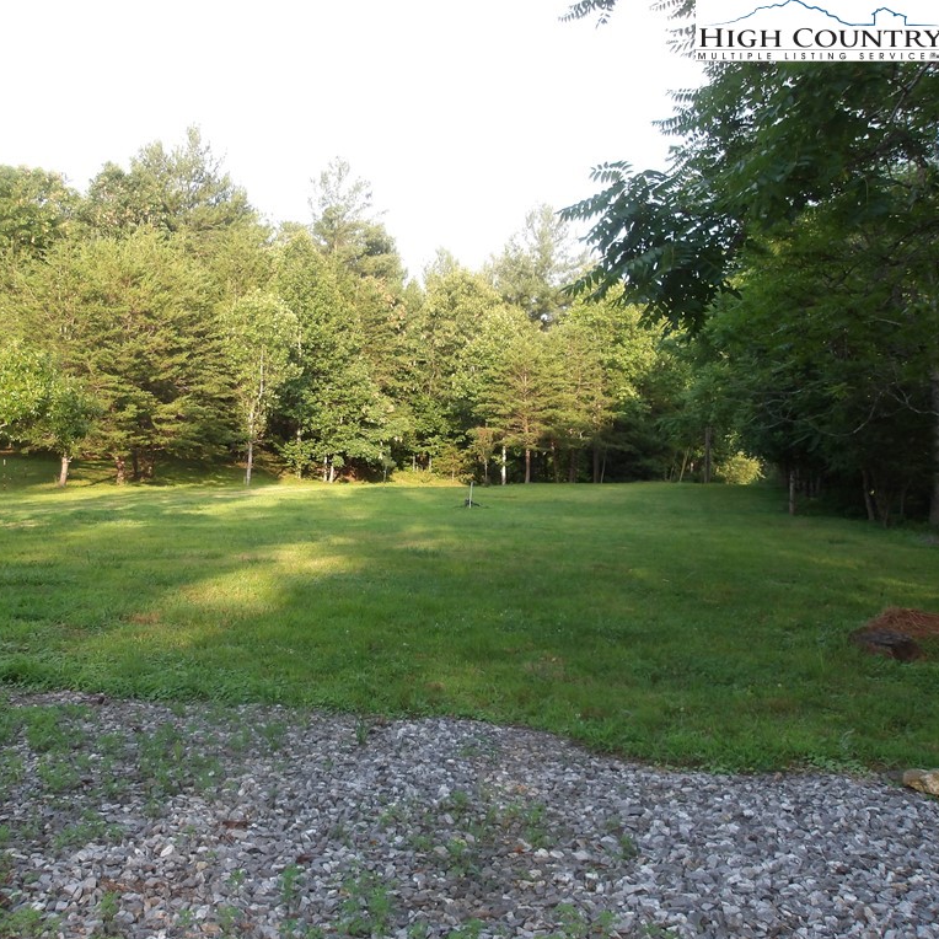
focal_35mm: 32
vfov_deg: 51.1
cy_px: 471
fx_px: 982
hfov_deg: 50.2
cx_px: 317
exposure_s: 1/187
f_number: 3
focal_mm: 4.9
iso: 100
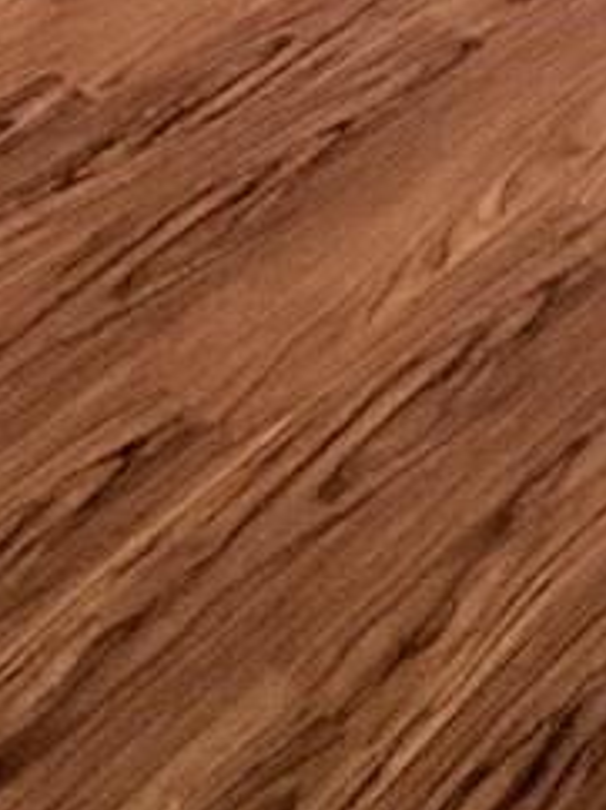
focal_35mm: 89
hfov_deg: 16.5
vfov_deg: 13.3
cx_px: 131
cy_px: -1322
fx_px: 2081
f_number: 2.2
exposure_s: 1/120
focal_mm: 2.22
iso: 320
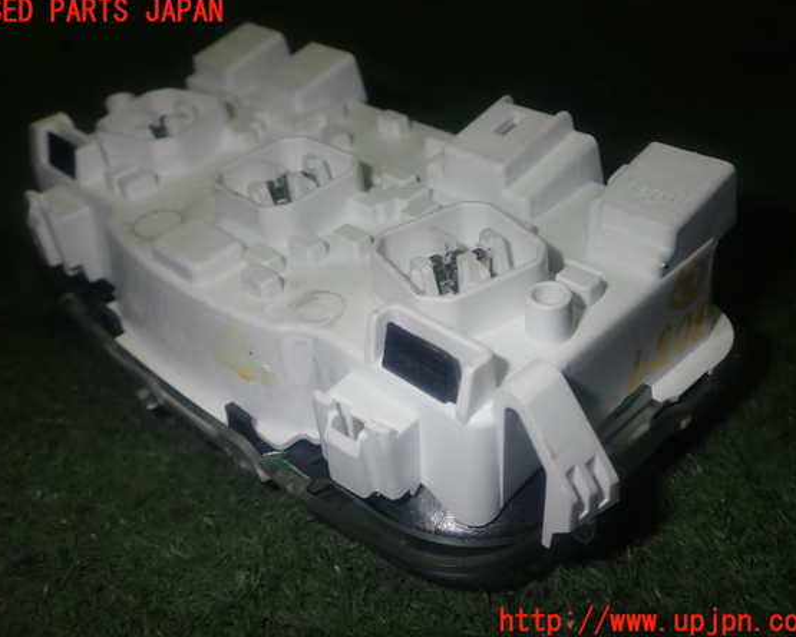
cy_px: 317
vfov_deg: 39.2
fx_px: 895
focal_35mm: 38
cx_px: 393
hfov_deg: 47.9
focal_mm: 6.37
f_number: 7.1
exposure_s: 1/40
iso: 200
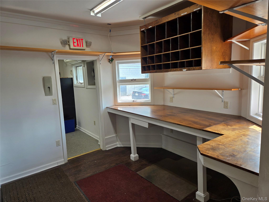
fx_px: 179
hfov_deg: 73.9
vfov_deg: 58.9
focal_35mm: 23
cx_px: 134
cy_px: 101
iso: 32
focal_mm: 5.4
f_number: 1.8
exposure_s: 1/120
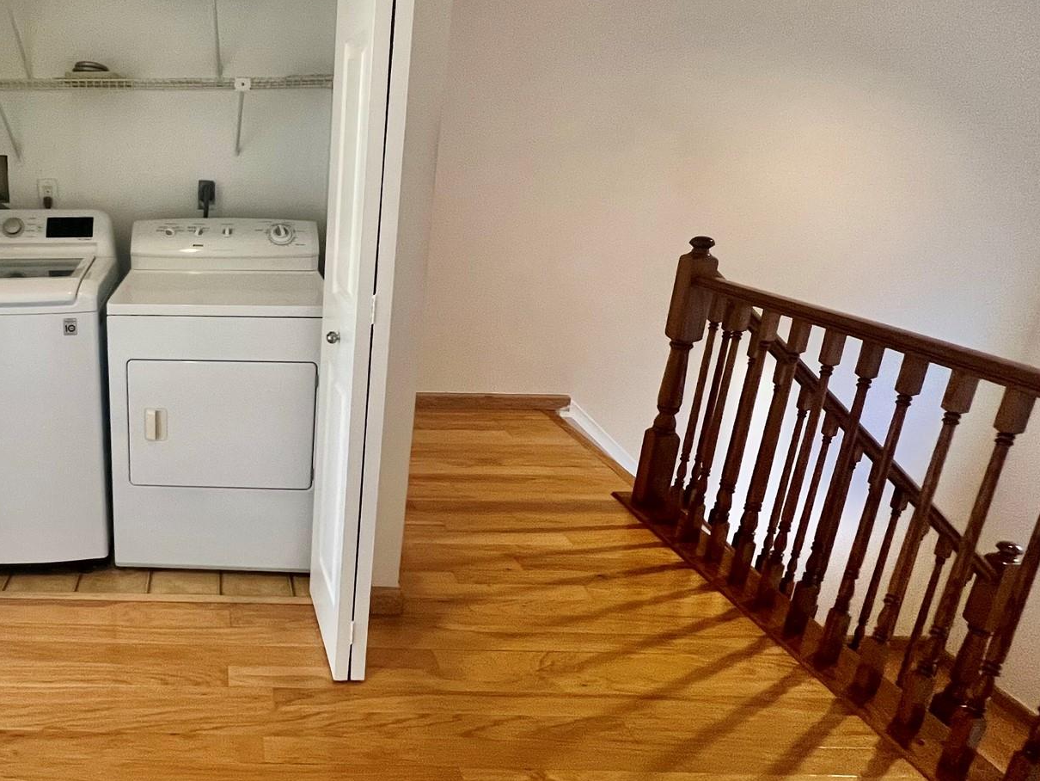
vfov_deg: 60.9
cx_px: 189
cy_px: 336
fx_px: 661
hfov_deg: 68.1
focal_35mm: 22
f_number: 1.8
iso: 250
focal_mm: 1.57
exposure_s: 1/60
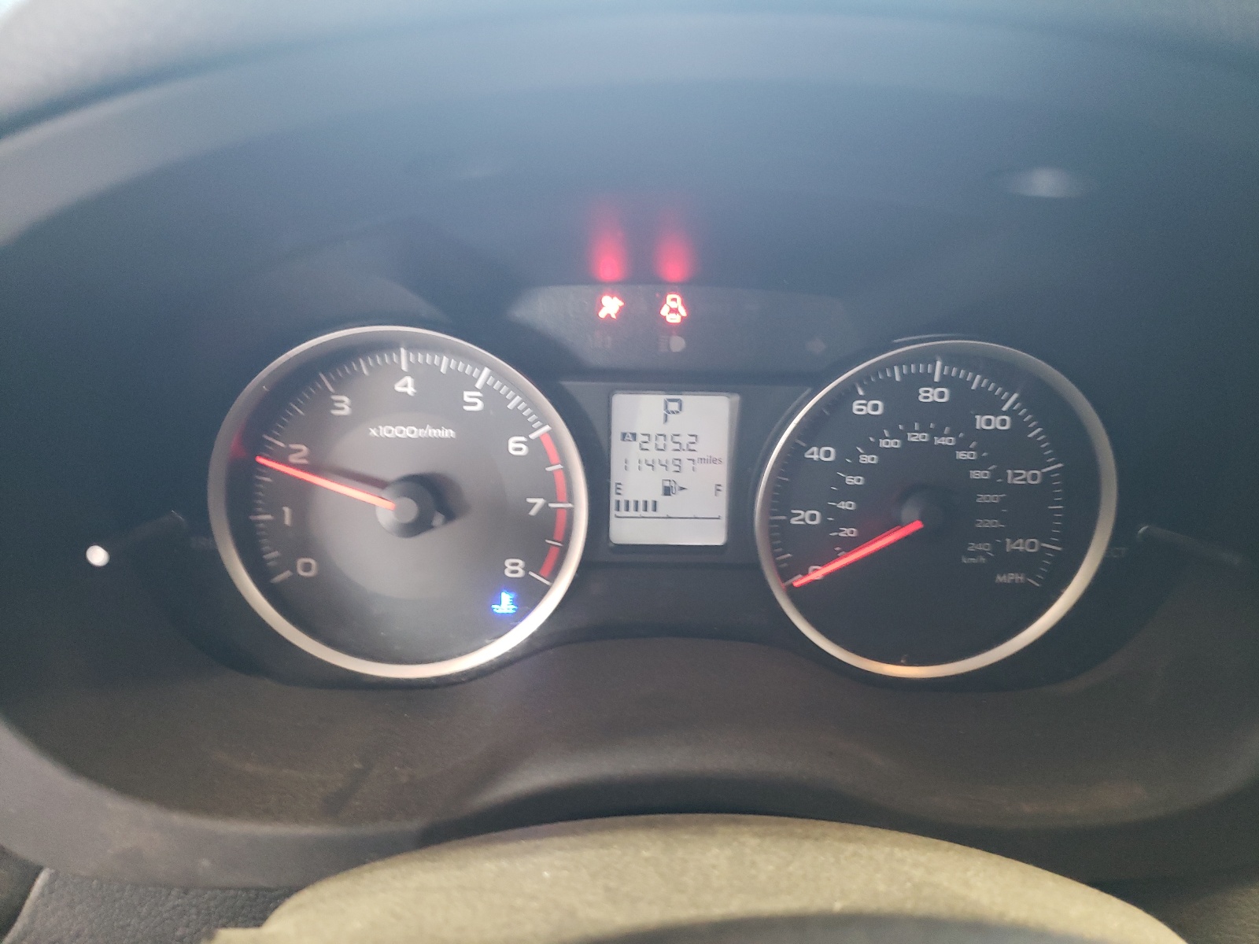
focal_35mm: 26
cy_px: 472
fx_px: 946
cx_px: 630
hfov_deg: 67.3
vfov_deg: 53.1
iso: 273
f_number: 1.5
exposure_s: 1/30
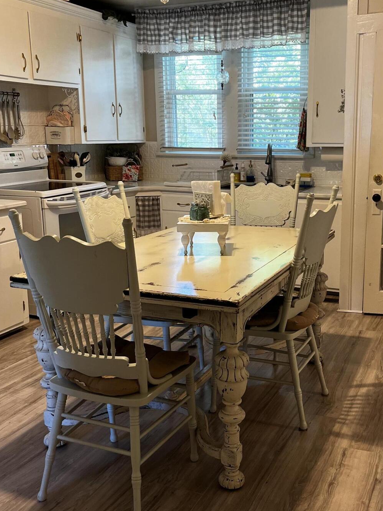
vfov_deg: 47.9
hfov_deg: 36.7
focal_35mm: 39
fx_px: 575
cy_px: 251
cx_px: 232
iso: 200
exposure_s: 1/60
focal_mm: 5.1
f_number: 1.6
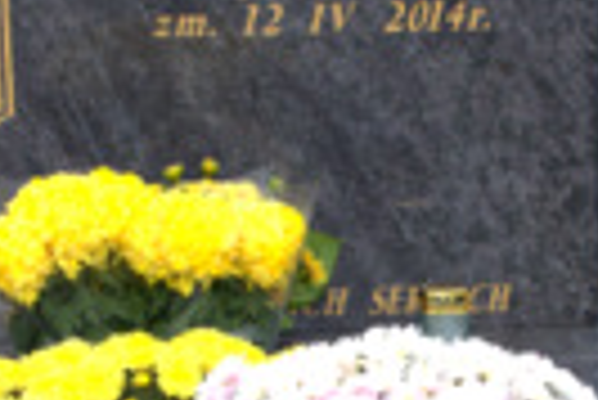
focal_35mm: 173
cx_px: 247
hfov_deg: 11.9
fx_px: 2877
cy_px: 461
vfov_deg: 7.9
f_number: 6.3
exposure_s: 1/160
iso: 100
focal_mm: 32
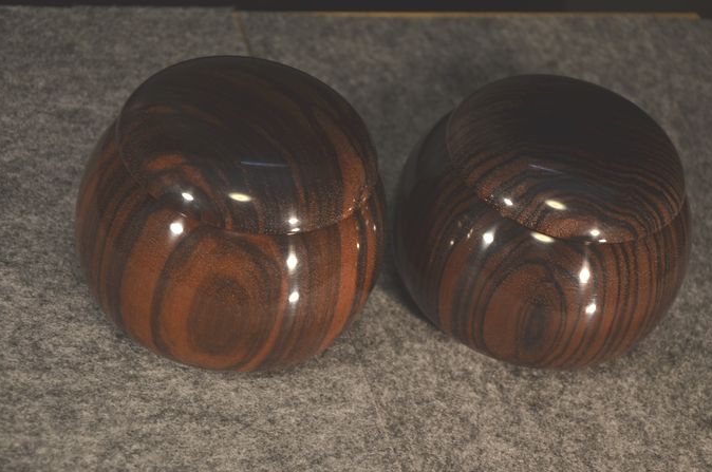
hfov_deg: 18.8
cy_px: 228
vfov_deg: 12.5
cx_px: 366
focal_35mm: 109
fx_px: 2152
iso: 400
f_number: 5.3
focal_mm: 70
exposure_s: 1/30
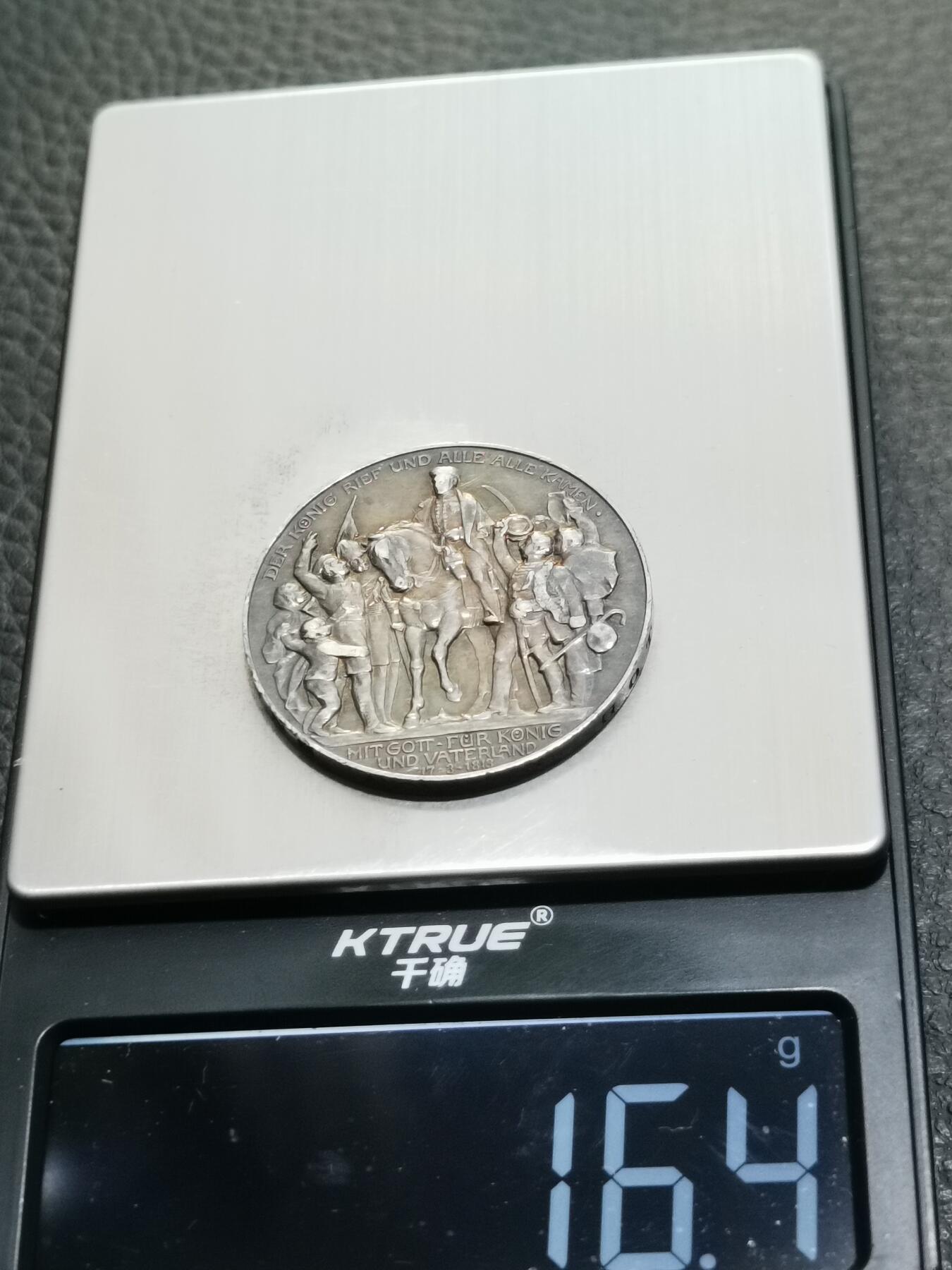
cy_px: 635
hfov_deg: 21.9
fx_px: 2457
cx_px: 476
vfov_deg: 29.0
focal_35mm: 67
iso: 200
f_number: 1.9
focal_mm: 6.67
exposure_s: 1/100
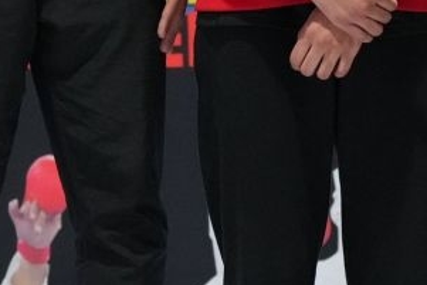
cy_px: 54
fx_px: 4960
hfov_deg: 4.9
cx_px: 173
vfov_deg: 3.3
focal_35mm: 418
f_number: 2.8
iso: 4000
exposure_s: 1/250
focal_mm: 70
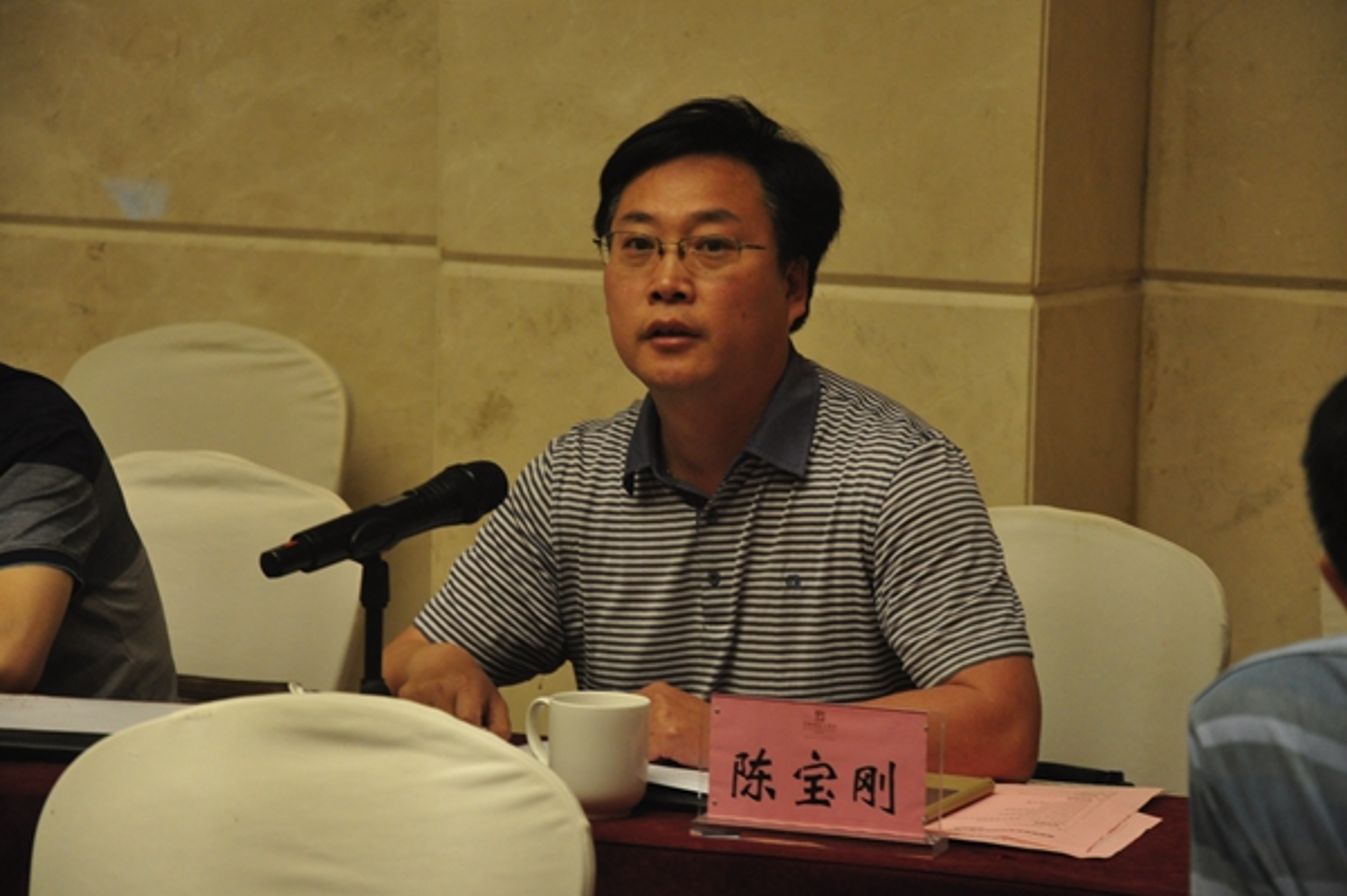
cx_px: 674
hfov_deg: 14.9
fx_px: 5159
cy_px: 448
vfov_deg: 9.9
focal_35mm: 138
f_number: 6.3
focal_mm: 92
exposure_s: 1/15
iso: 800
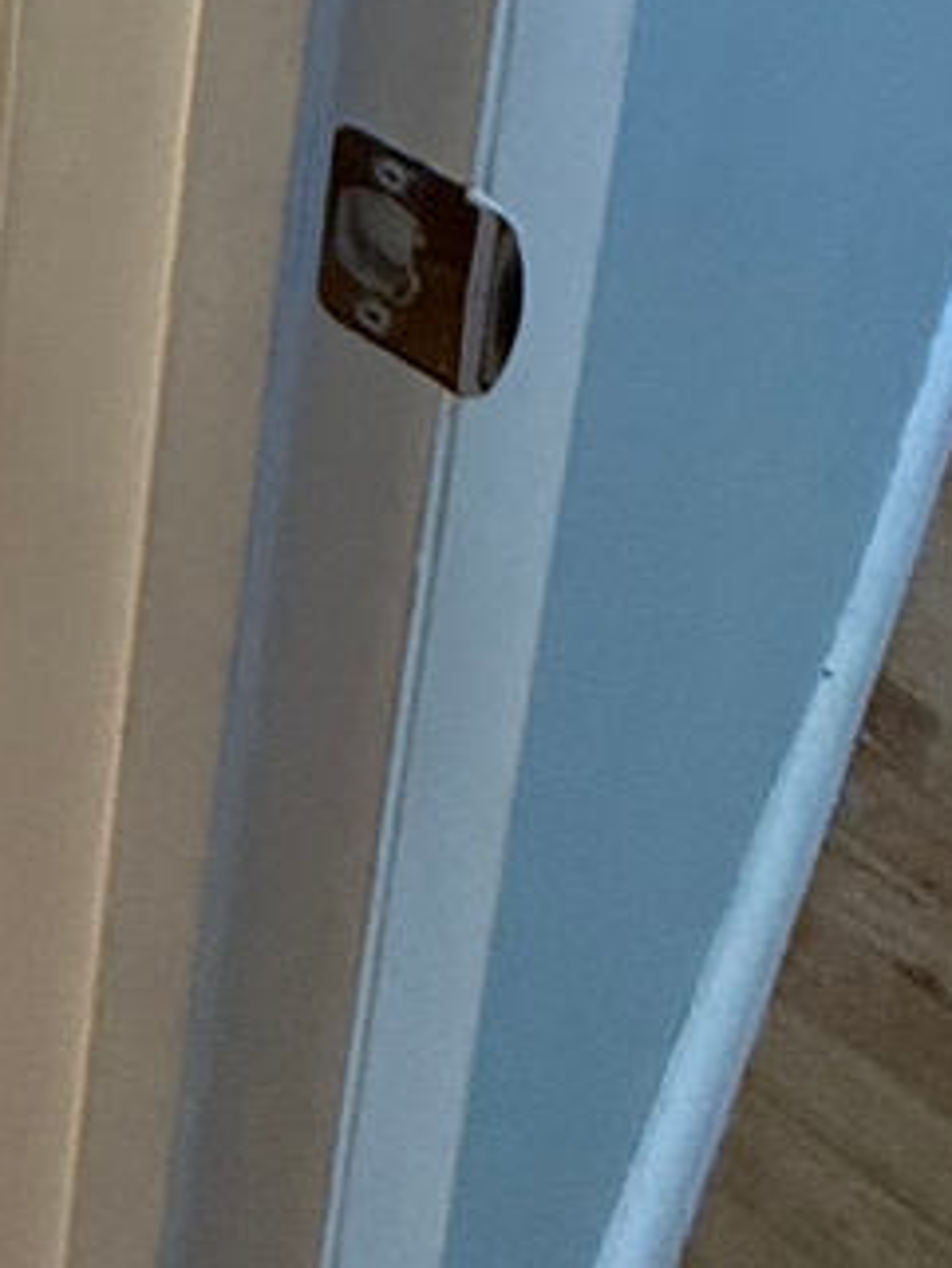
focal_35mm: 67
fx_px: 2455
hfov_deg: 17.9
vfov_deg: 18.2
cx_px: -731
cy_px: -1319
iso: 250
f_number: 2.2
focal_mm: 2.22
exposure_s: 1/60
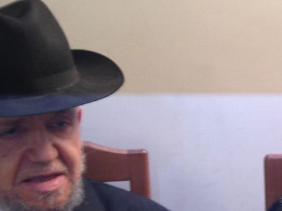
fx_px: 904
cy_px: 206
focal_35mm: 111
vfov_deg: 13.2
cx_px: 372
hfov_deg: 16.7
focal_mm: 4.12
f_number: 2.4
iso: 100
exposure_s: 1/20
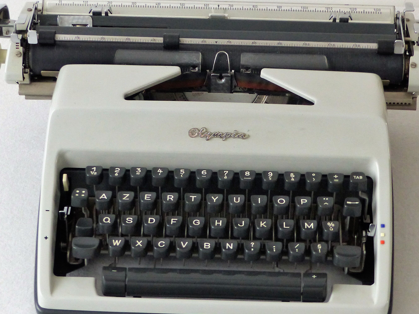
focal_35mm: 104
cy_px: 144
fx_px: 1259
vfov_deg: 14.2
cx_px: 213
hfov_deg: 18.9
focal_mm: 11.9
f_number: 2.8
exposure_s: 1/40
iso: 400
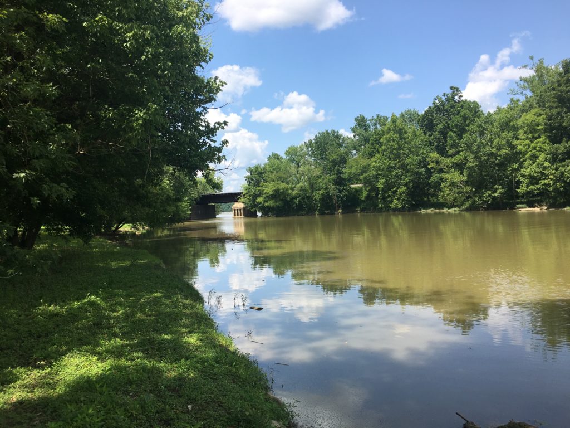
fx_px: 478
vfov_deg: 48.2
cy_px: 214
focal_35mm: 29
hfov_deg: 61.7
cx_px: 285
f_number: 2.2
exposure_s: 1/1350
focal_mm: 4.15
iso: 25
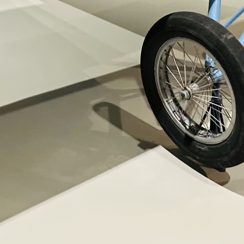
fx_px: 494
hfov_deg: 27.7
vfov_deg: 23.7
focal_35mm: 62
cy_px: -92
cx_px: 146
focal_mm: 2.22
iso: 250
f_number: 2.2
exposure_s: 1/100
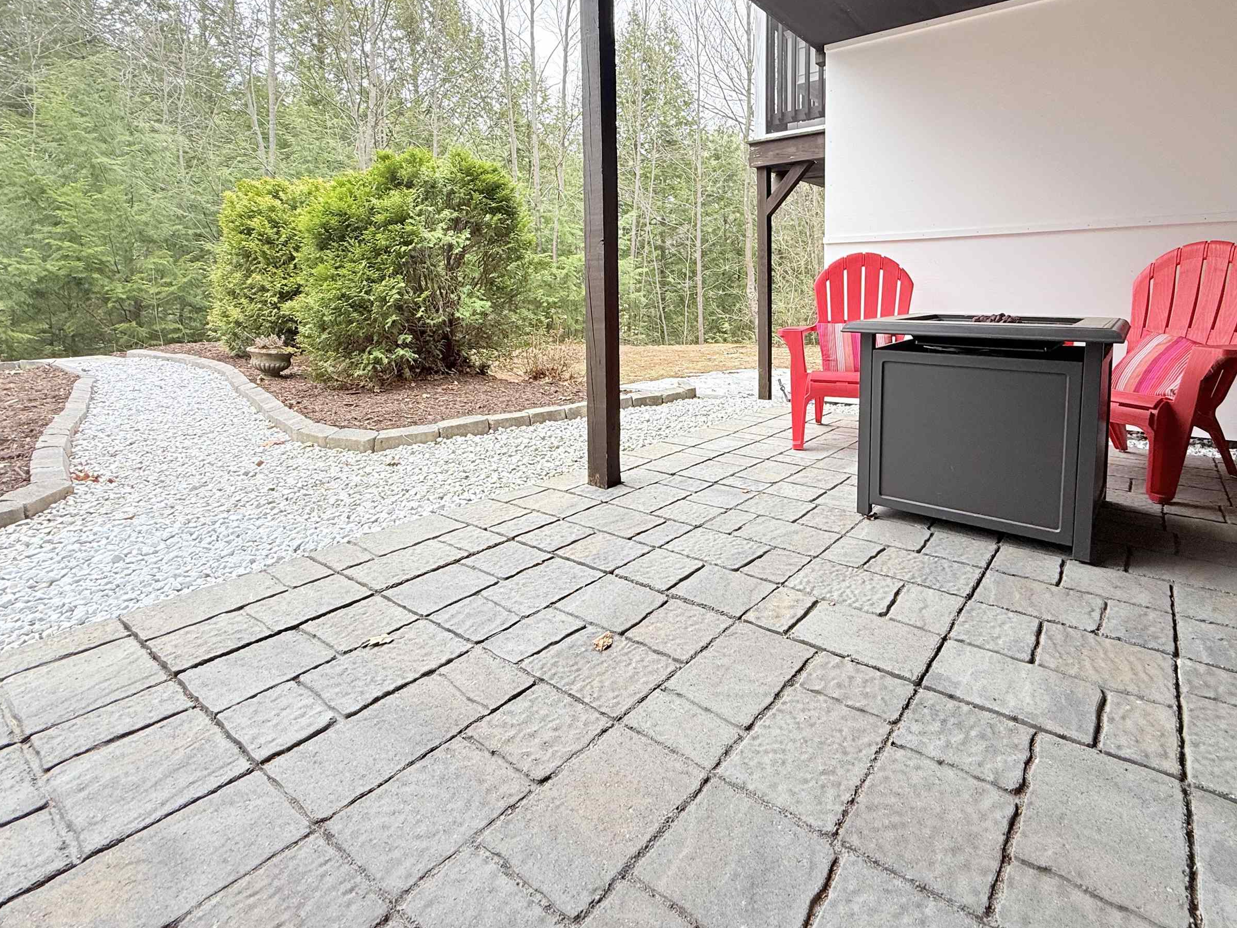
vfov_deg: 70.3
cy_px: 342
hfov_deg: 87.2
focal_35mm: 18
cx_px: 707
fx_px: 643
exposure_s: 1/99
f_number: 2.2
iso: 50
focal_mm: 2.22
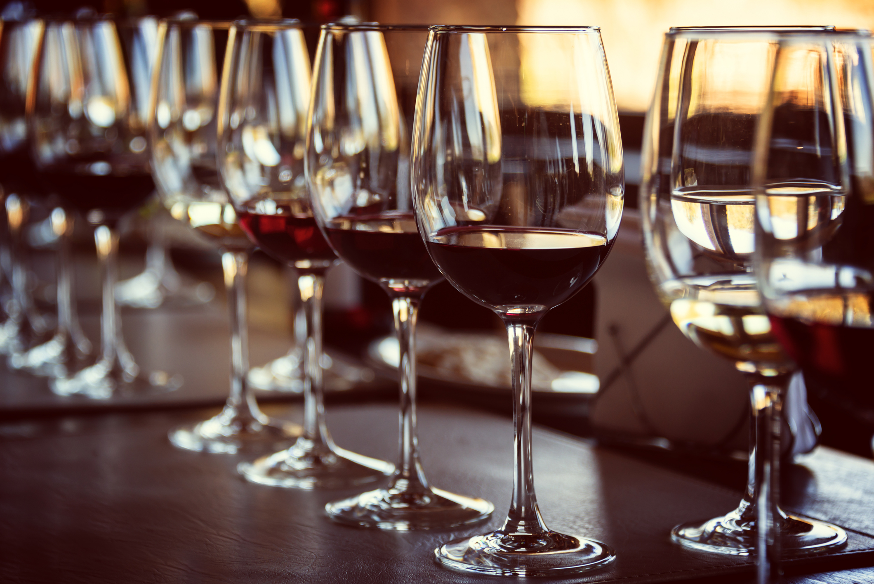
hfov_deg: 20.4
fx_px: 2429
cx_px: 437
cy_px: 292
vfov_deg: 13.7
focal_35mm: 100
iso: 160
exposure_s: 1/125
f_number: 5.3
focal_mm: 100
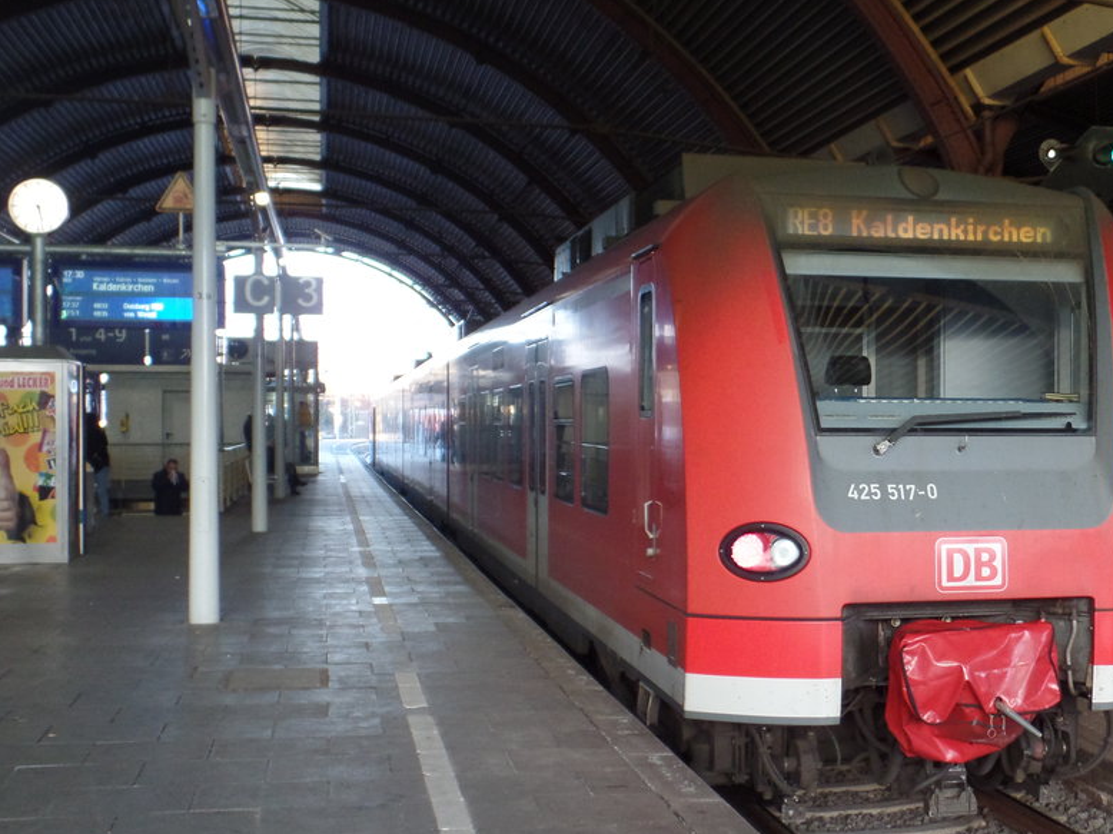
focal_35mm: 54
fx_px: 1736
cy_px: 419
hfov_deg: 34.8
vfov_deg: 27.0
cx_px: 834
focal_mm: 6.2
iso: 240
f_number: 3
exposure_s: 1/30
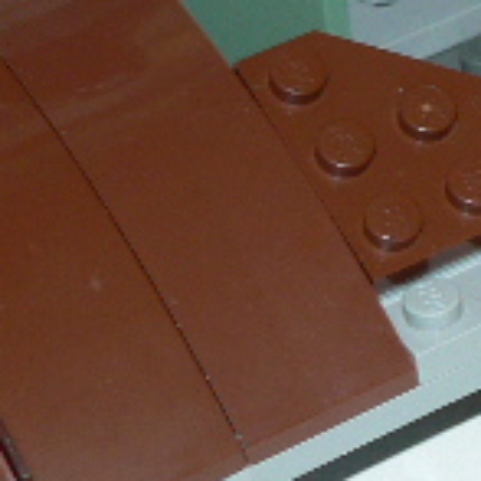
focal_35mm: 204
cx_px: 929
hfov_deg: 8.2
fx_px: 3207
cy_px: 226
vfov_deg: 8.6
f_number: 2.8
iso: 100
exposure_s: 1/60
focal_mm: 8.8
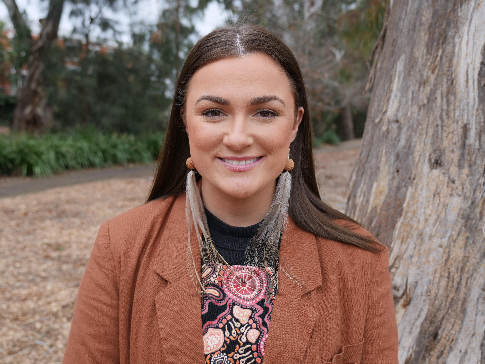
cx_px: 247
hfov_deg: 52.6
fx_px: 490
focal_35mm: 35
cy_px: 178
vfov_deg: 40.7
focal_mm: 17
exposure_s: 1/400
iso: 200
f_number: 2.8
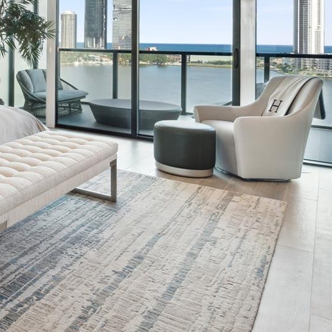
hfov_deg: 32.8
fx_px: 445
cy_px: 37
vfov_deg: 38.3
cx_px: -76
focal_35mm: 41
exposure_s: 1/20
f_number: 8
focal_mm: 16
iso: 250
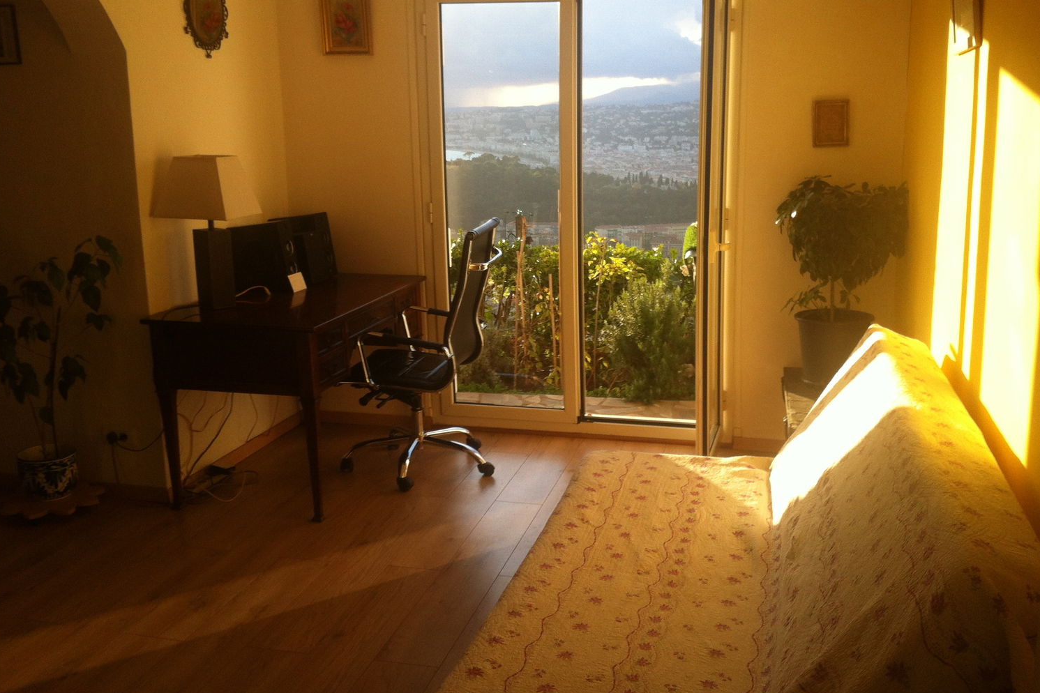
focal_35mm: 39
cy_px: 327
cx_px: 537
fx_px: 1127
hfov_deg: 49.5
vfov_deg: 34.2
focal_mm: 3.85
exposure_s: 1/227
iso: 80
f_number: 2.8
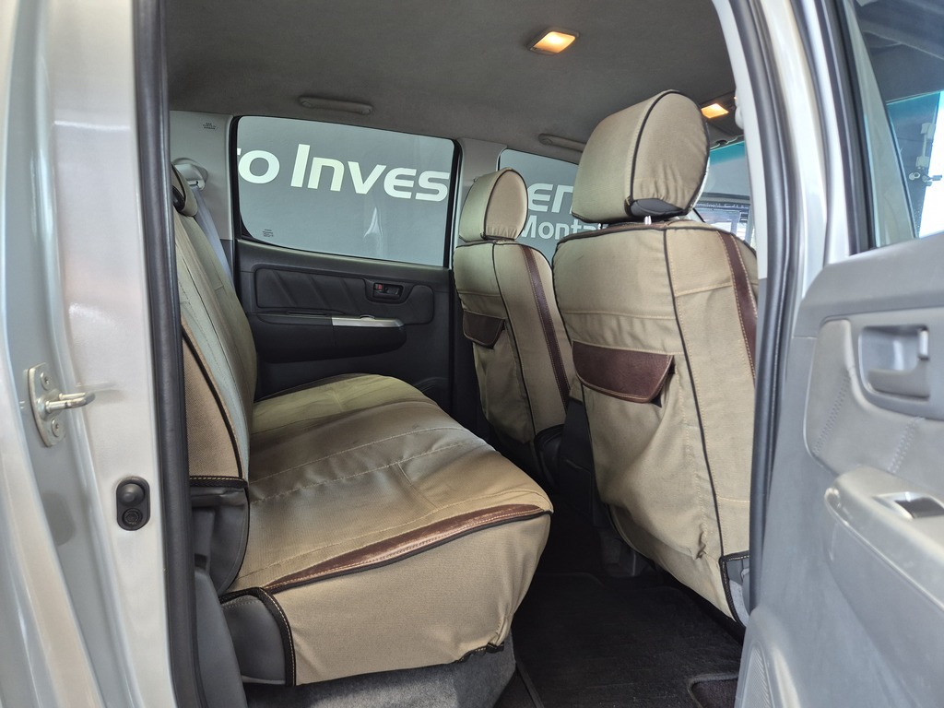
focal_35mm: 23
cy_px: 354
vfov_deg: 58.9
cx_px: 472
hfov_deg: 73.9
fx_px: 627
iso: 250
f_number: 1.8
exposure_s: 1/100
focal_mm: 5.4
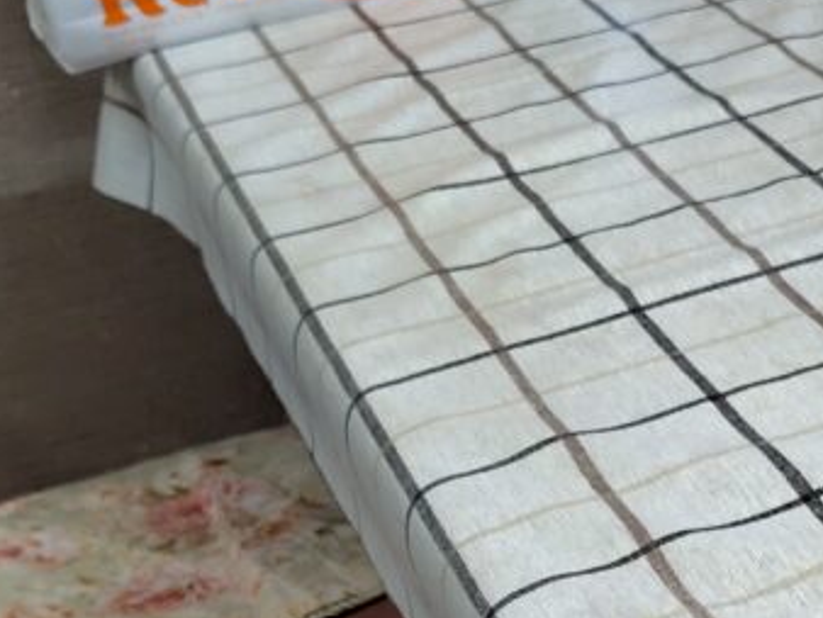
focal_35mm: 87
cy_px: 706
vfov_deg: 16.4
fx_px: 2070
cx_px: 1118
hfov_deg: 20.3
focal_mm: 5.6
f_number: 1.9
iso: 445
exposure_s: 1/60
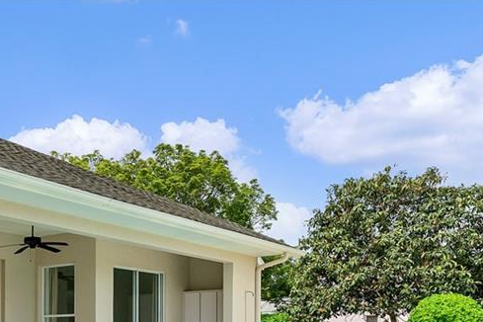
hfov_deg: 41.1
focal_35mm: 44
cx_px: 50
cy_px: 334
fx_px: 590
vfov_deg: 28.3
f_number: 8
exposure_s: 1/500
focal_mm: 14
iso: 100
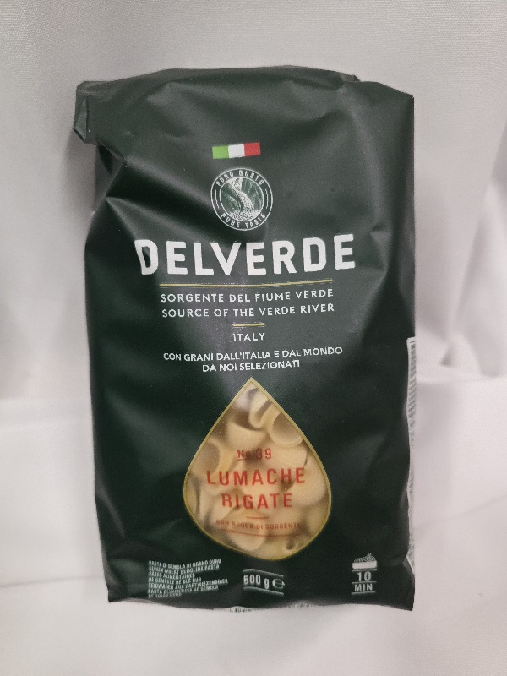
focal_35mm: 23
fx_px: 449
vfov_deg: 73.9
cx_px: 254
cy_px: 338
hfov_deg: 58.9
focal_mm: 6.3
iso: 640
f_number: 1.7
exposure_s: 1/101
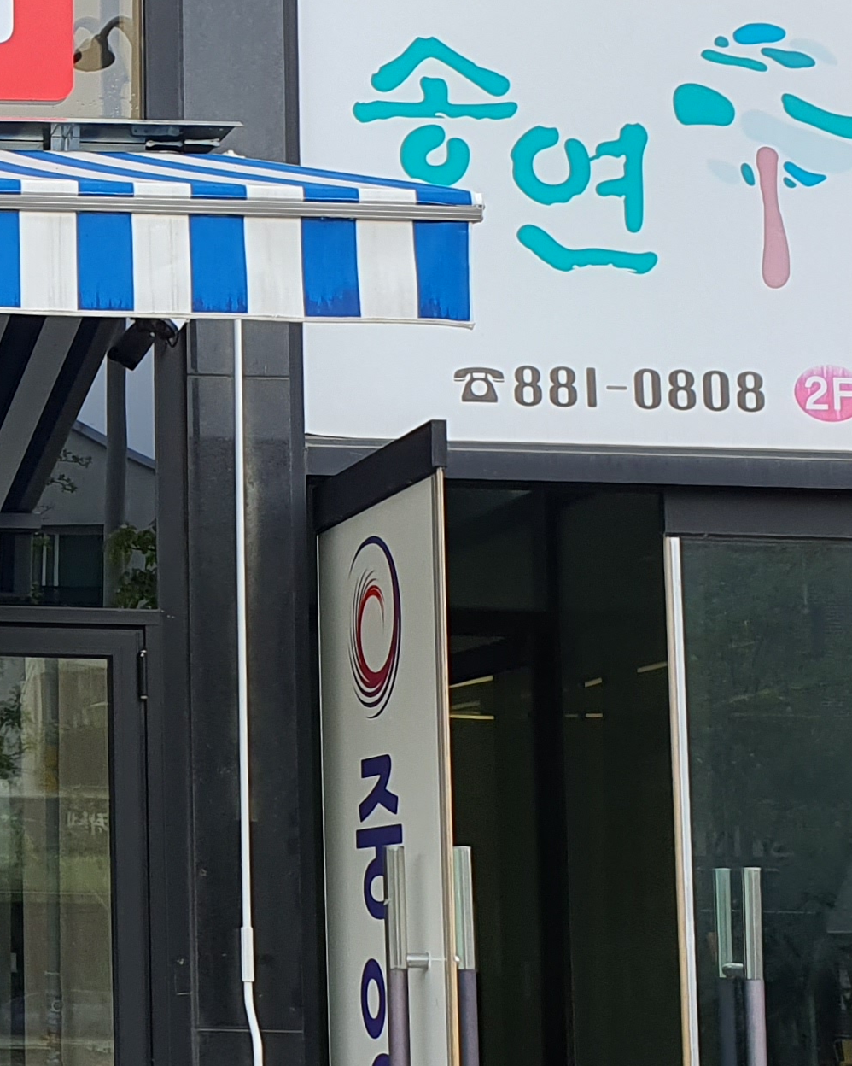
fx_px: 2585
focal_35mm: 82
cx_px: -531
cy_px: 531
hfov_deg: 16.5
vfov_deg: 23.3
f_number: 2.4
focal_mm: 4.3
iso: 50
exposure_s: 1/670
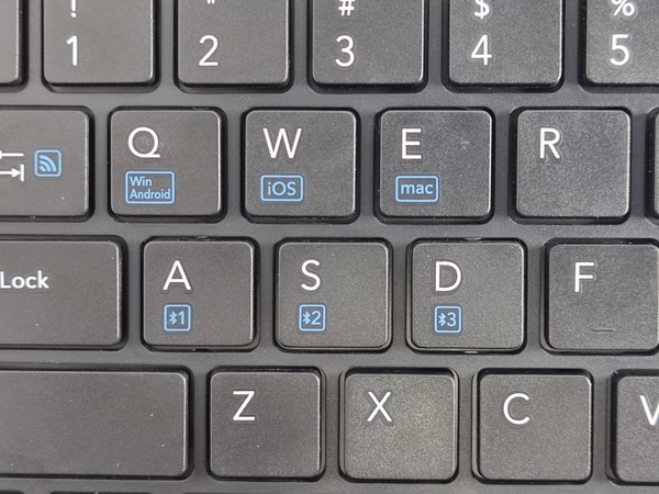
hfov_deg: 67.3
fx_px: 495
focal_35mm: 26
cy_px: 247
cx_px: 330
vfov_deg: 53.1
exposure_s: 1/33
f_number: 1.79
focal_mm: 4.74
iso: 306
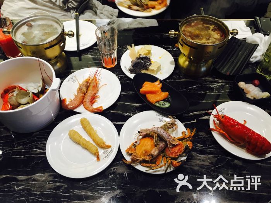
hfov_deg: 61.7
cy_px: 102
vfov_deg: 48.2
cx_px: 136
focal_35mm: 29
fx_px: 227
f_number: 2.2
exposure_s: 1/30
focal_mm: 4.15
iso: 64
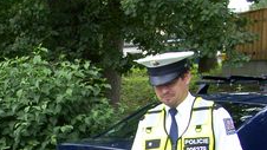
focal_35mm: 108
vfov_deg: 10.9
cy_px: 210
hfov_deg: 18.7
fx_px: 764
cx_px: -61
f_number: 4
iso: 50
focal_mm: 9
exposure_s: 1/100
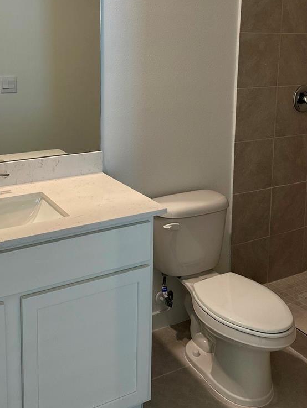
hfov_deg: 36.8
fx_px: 461
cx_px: 130
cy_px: 113
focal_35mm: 39
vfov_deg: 46.5
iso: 200
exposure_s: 1/120
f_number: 1.78
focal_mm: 6.86
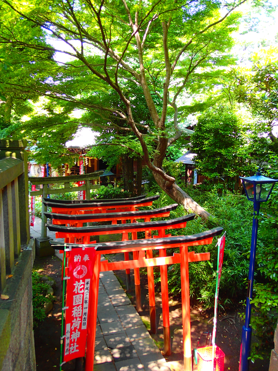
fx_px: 321
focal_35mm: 30
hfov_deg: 46.8
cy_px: 186
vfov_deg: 60.0
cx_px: 139
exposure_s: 1/60
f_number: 2.3
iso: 100
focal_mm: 5.5
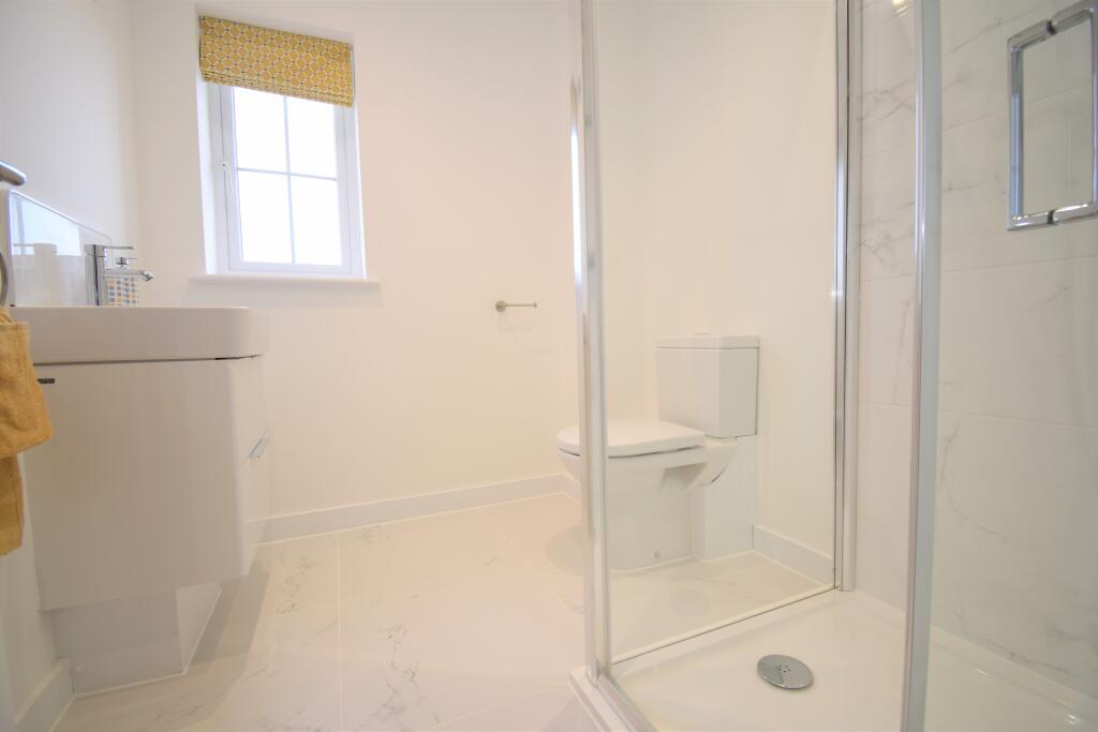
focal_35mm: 15
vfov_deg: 77.3
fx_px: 458
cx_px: 549
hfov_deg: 100.4
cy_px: 366
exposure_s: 1/20
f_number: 4.5
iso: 100
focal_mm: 10
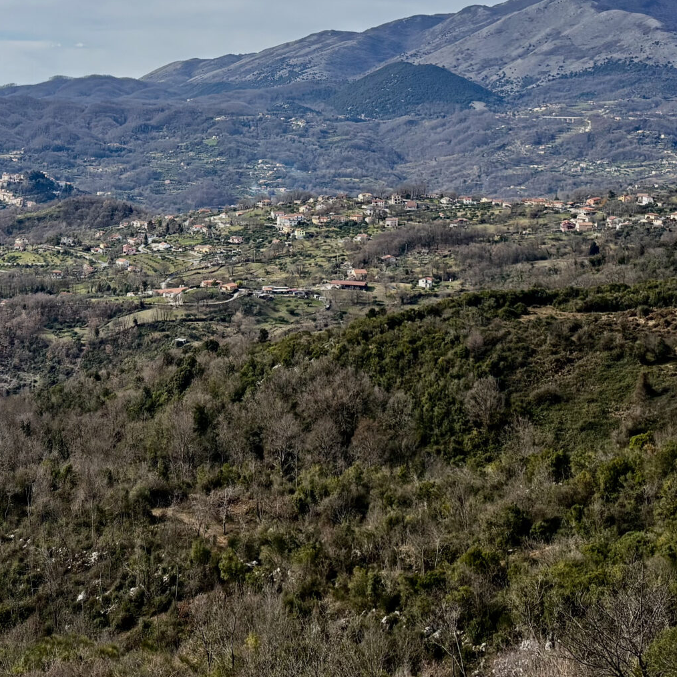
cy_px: 152
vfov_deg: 29.0
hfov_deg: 28.1
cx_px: 36
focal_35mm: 58
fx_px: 1283
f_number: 1.6
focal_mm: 5.96
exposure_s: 1/4255
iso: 50
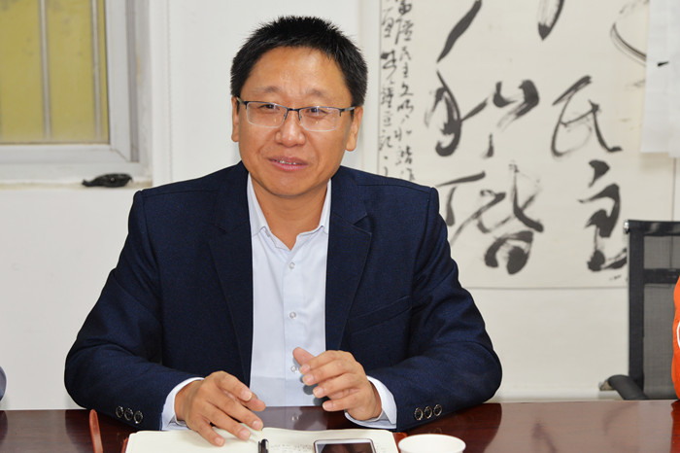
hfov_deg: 28.9
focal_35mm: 70
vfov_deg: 19.4
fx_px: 1322
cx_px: 340
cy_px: 226
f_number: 5
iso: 800
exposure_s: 1/60
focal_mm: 70
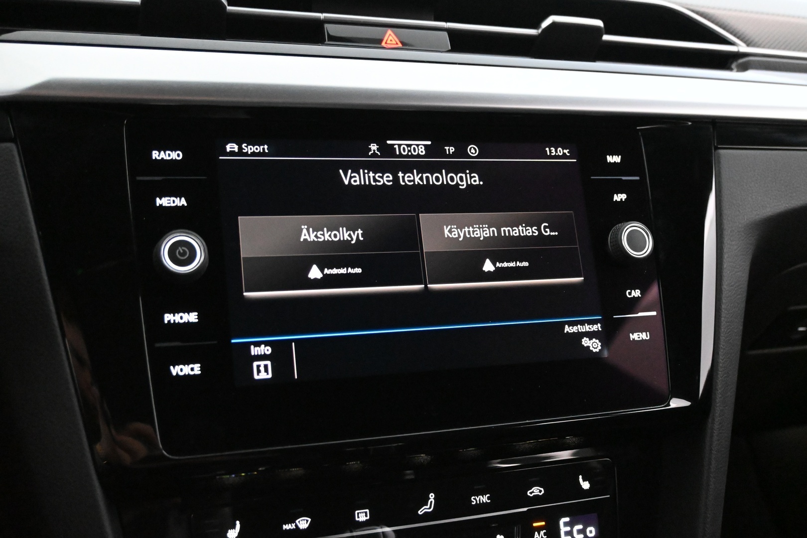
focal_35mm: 36
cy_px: 269
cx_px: 404
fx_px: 807
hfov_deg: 53.1
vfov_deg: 36.9
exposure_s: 1/40
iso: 11400
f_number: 4.2
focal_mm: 24
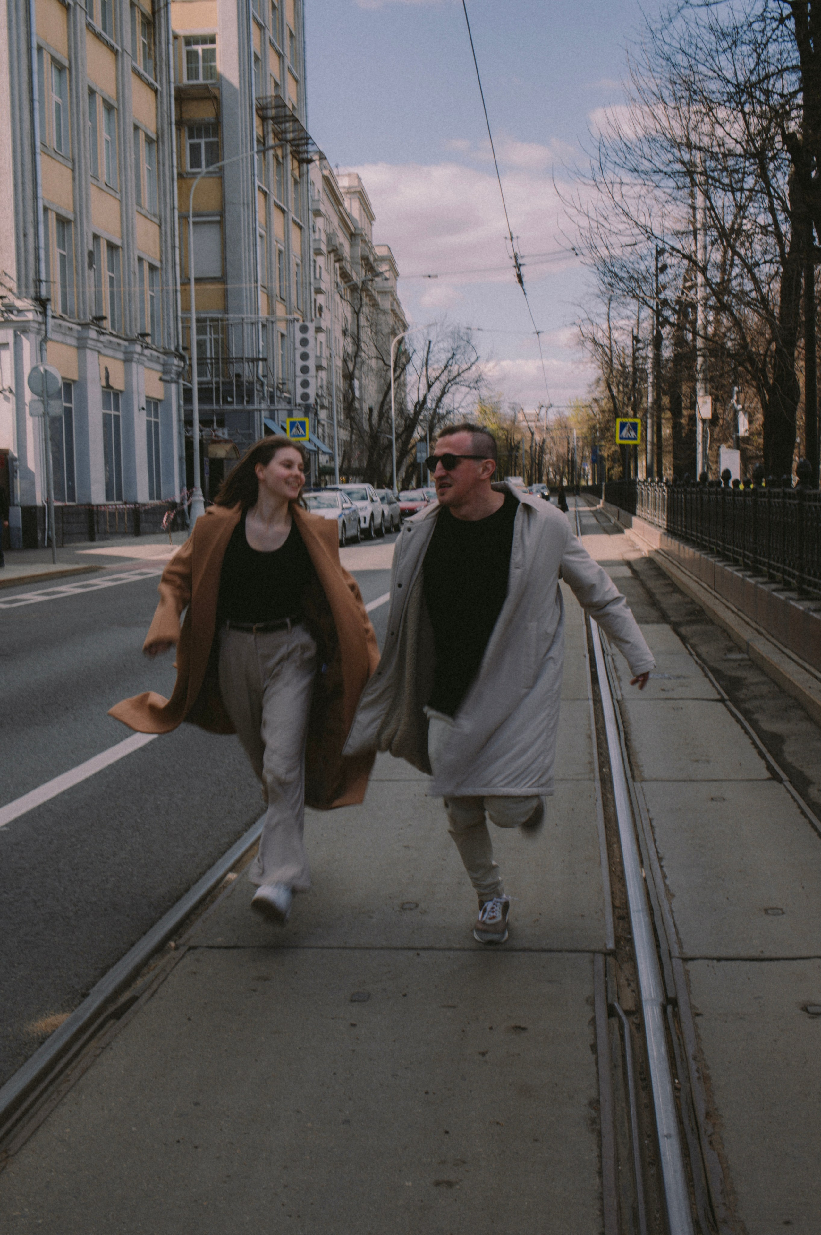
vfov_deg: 43.6
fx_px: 1541
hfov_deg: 29.8
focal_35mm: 45
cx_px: 410
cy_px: 618
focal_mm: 45
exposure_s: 1/80
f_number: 14
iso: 200
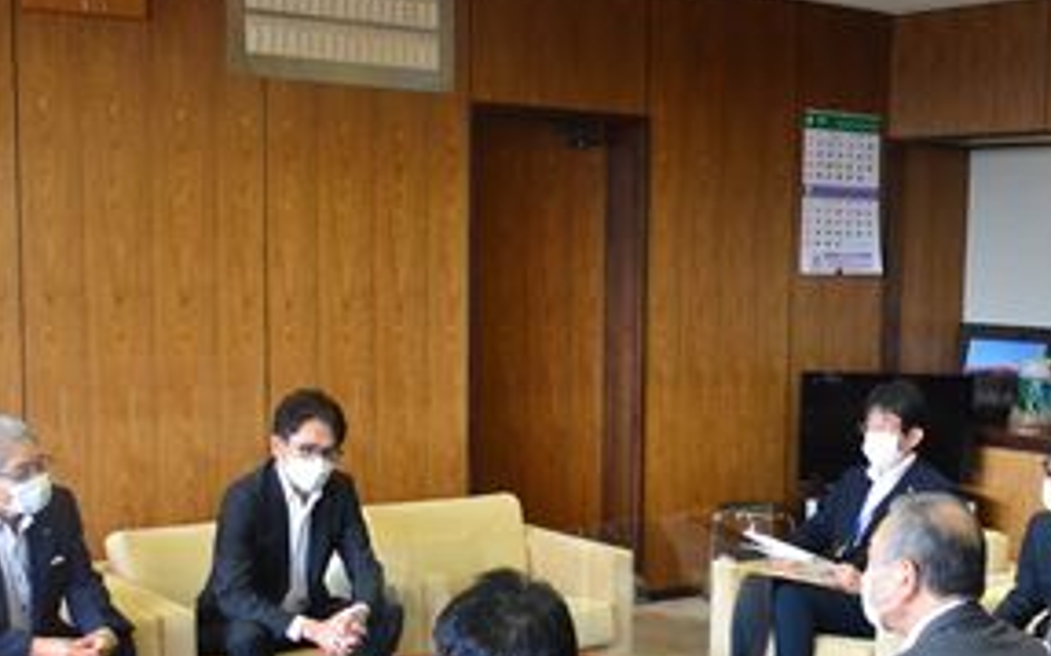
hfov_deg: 36.2
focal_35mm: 56
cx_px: 645
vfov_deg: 23.0
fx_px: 1600
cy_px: 464
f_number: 5
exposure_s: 1/250
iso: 2500
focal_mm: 21
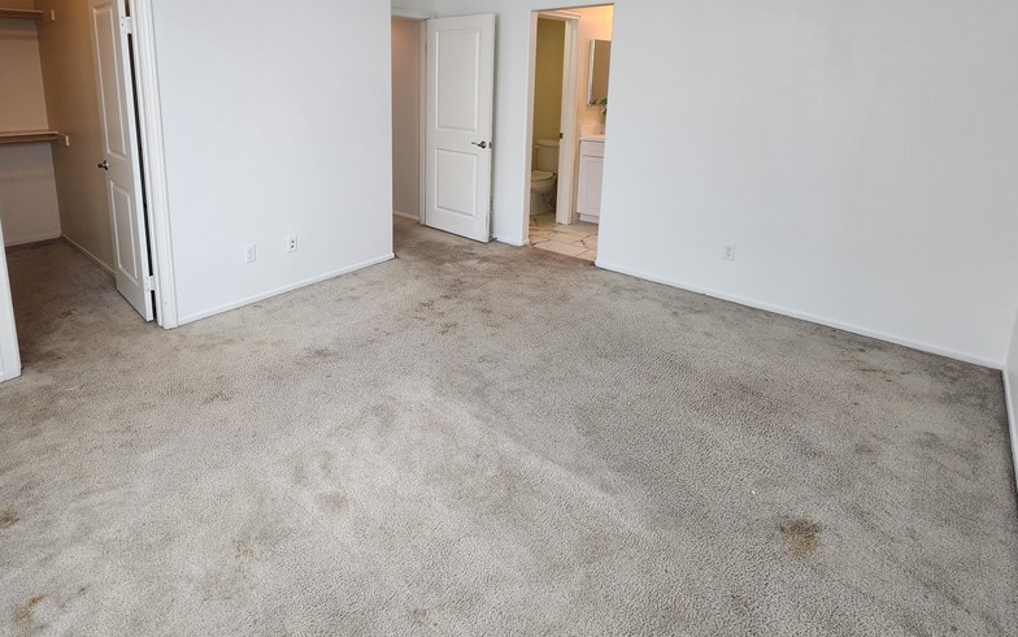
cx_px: 423
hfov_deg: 90.3
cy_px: 177
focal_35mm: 18
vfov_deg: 62.1
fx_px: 499
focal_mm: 2.2
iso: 100
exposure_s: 1/60
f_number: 2.2
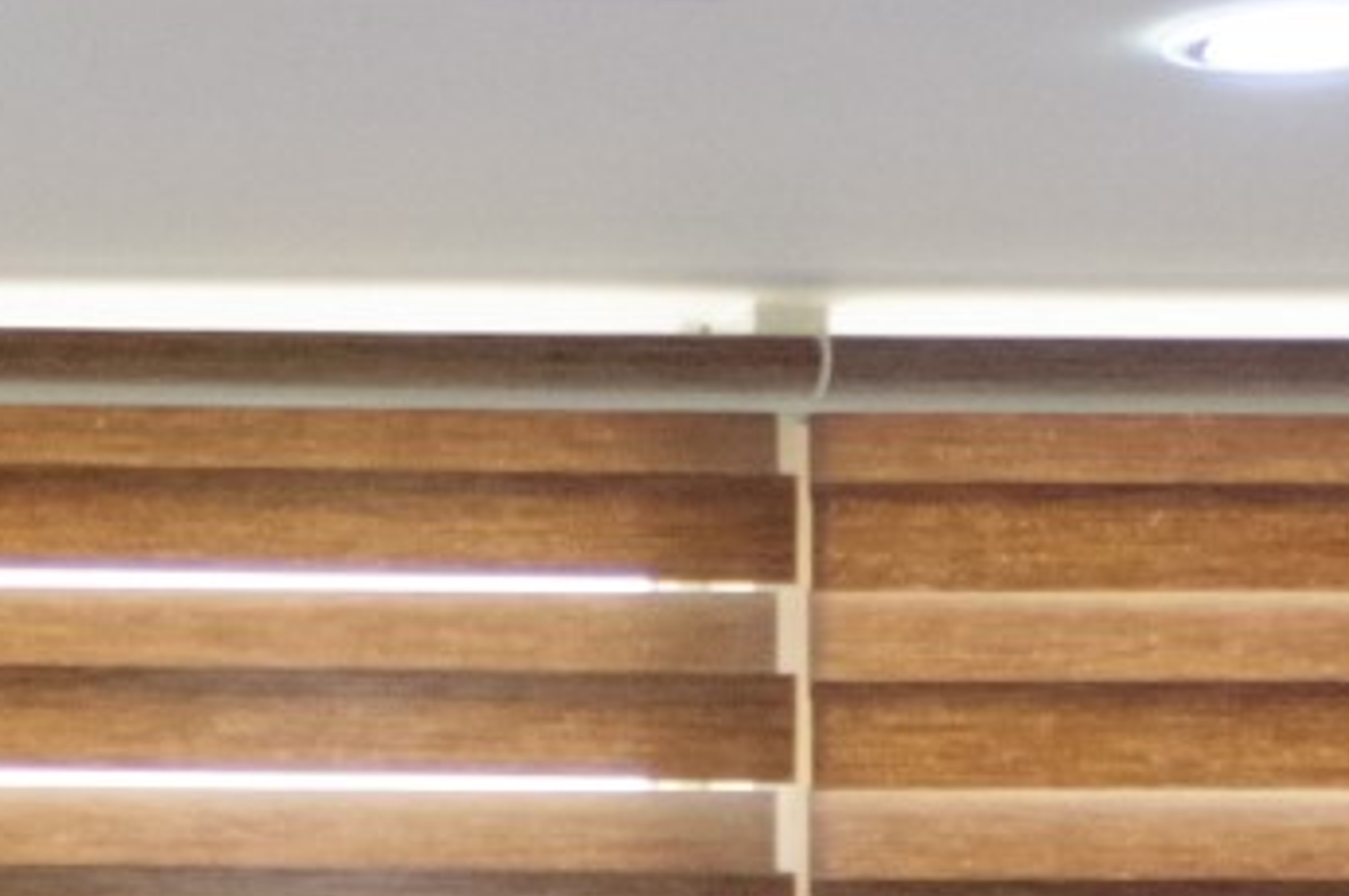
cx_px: -2390
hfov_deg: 4.6
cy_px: 3021
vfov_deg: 3.1
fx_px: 16247
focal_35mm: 434
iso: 3200
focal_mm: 40
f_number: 4.5
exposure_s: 1/100
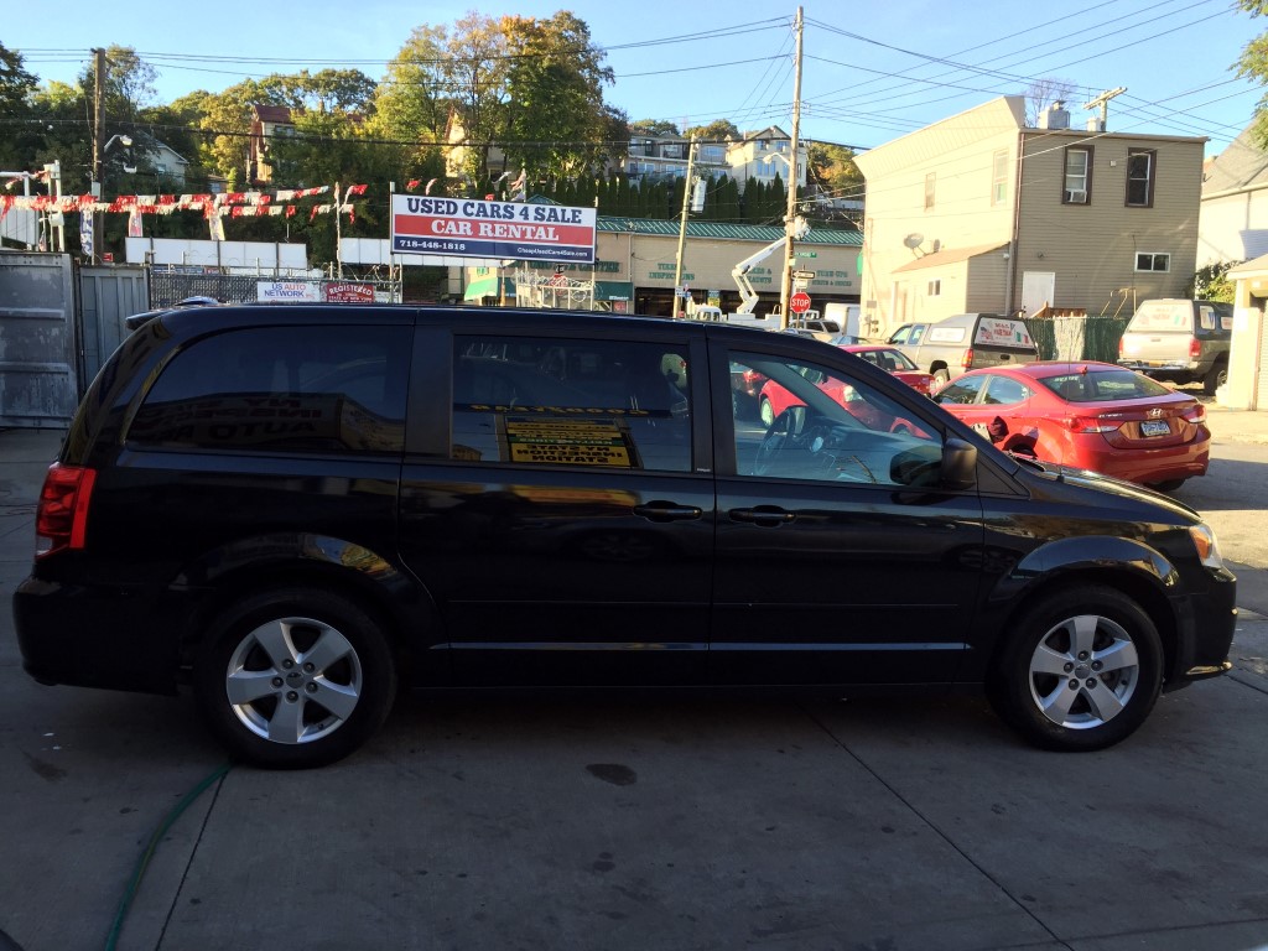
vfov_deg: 48.2
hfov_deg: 61.7
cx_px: 634
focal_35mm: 29
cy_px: 476
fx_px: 1062
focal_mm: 4.15
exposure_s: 1/341
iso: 32
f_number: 2.2
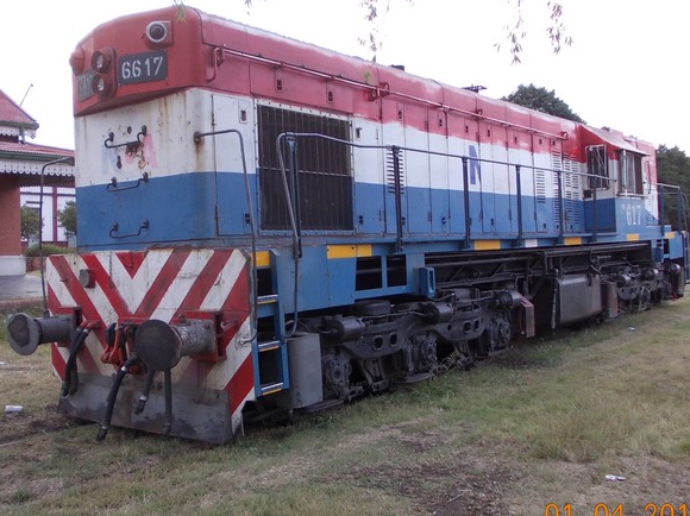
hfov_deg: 50.0
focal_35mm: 37
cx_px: 299
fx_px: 737
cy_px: 254
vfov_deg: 38.6
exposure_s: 1/250
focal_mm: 4
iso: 80
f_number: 2.7
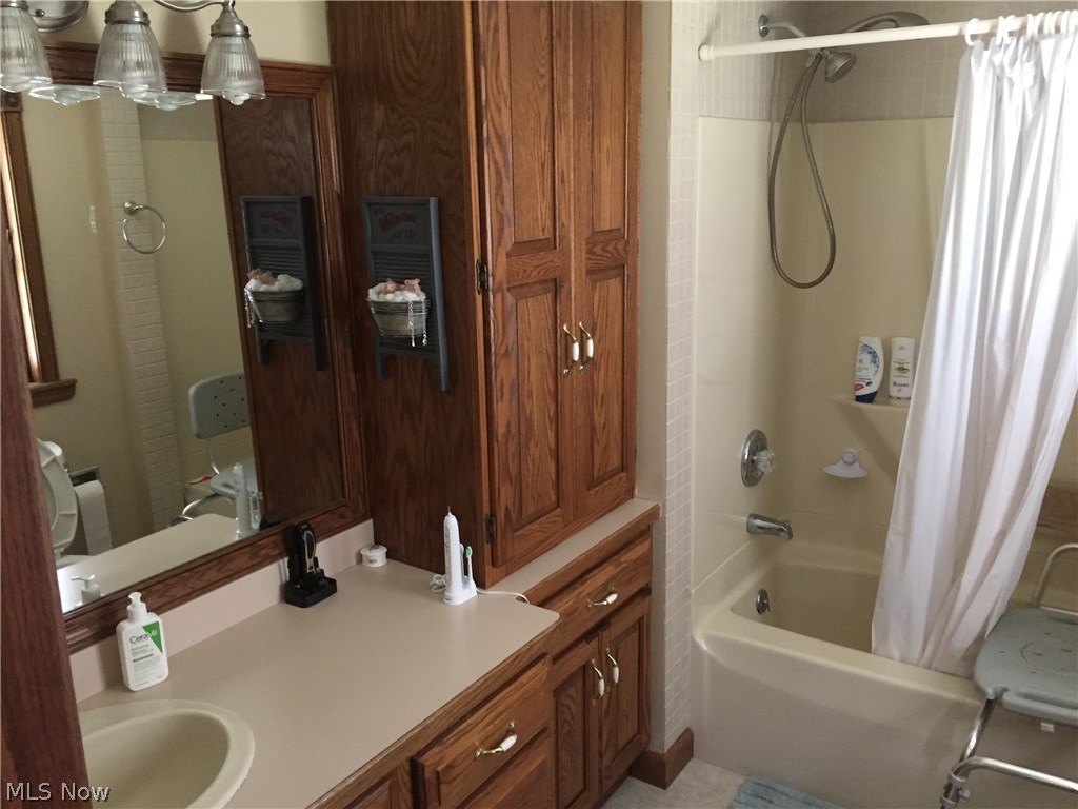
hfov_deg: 61.7
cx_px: 539
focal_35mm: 29
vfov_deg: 48.2
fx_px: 903
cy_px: 404
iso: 250
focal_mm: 4.15
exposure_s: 1/17
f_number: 2.2
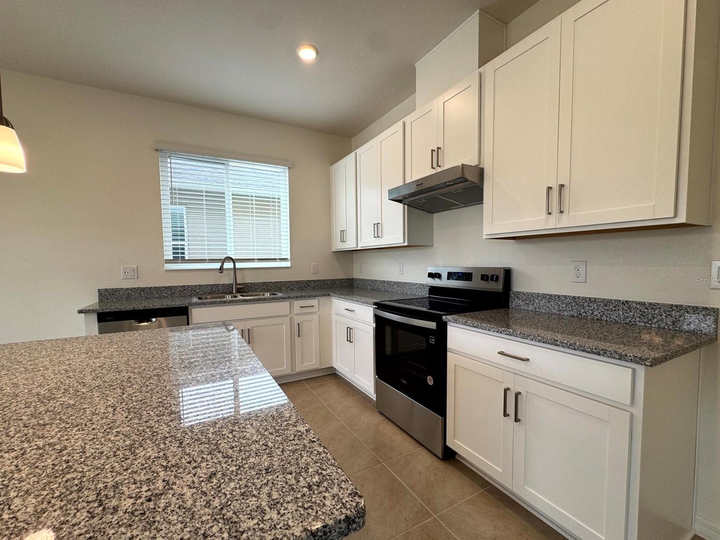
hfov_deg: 98.2
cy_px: 281
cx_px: 355
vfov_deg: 81.7
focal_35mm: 15
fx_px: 312
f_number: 2.2
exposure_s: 1/120
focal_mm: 2.22
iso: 64
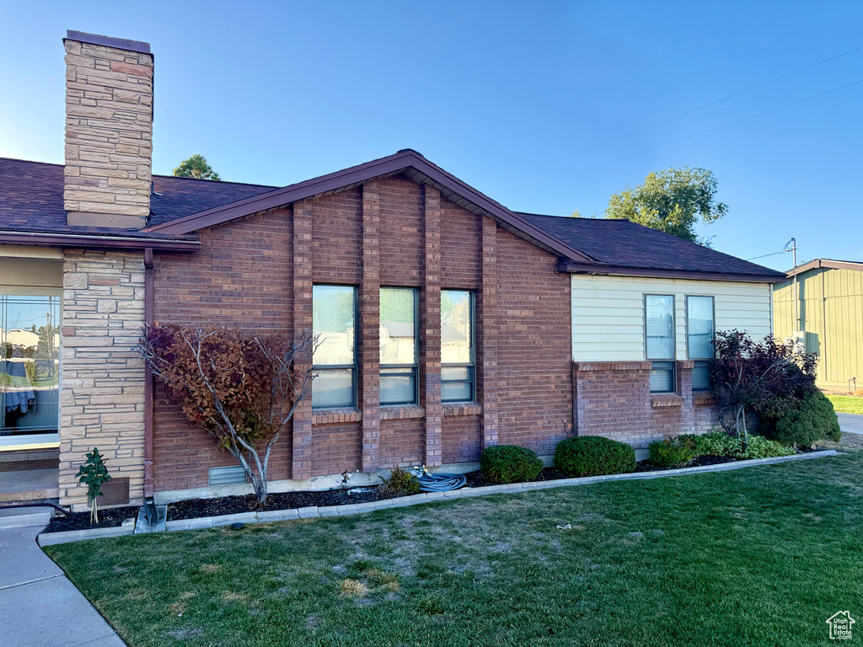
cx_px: 432
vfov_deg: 56.8
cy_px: 324
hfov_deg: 71.6
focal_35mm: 24
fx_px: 598
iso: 80
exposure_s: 1/1618
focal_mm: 6.76
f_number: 1.78
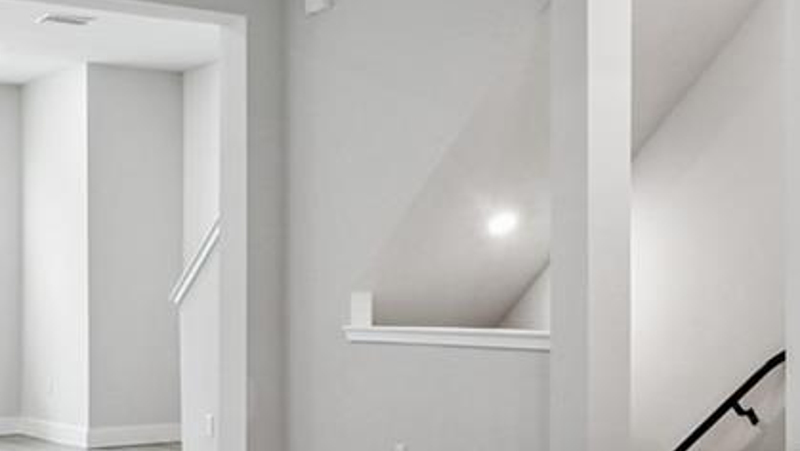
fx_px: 1273
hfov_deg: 34.2
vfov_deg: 20.0
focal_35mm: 60
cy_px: 279
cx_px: 596
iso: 100
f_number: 7.1
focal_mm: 10
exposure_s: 1/13
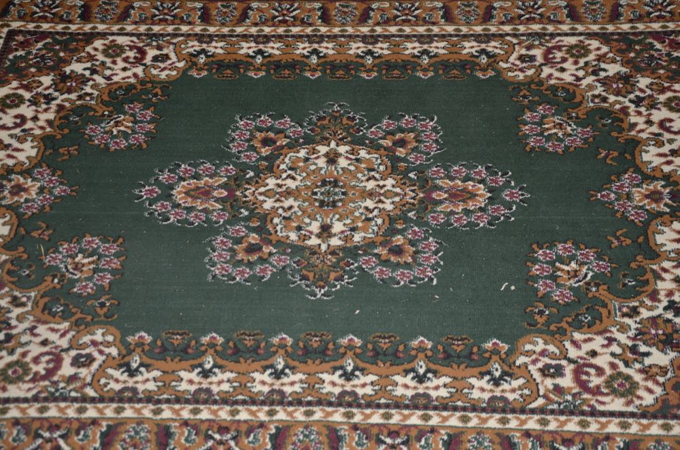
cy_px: 225
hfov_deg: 33.5
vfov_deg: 22.5
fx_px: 1131
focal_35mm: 60
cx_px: 340
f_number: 4.5
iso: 200
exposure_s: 1/60
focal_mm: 40
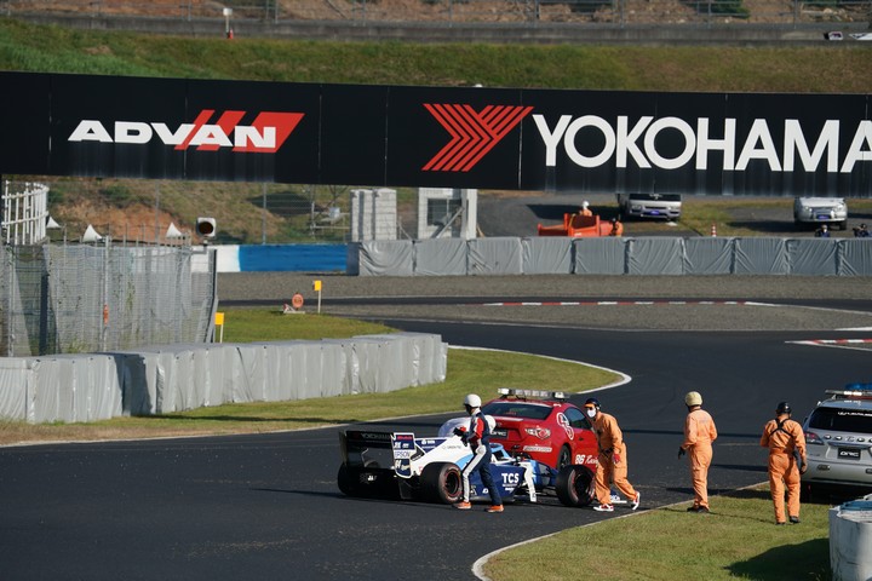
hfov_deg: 5.6
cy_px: 290
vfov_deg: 3.7
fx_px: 8986
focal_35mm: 371
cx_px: 436
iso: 200
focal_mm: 371
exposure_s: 1/800
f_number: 8
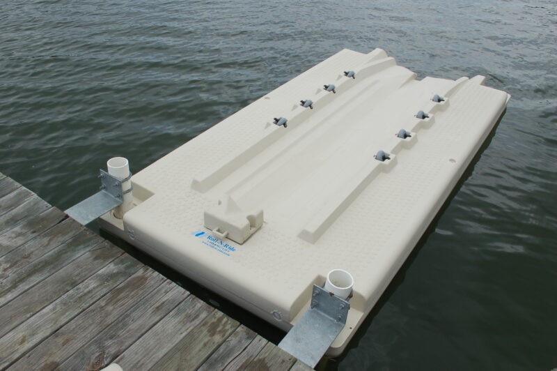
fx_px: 510
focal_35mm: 33
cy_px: 186
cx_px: 278
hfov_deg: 57.3
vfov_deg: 39.9
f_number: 9
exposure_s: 1/320
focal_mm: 22
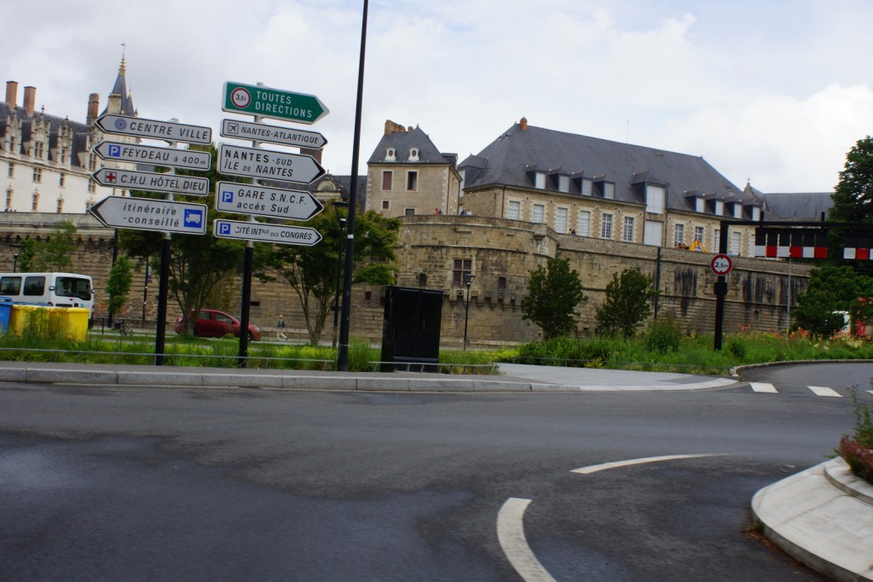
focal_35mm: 39
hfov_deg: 49.6
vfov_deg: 34.2
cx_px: 436
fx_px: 945
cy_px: 291
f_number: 13
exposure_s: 1/100
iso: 100
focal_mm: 26
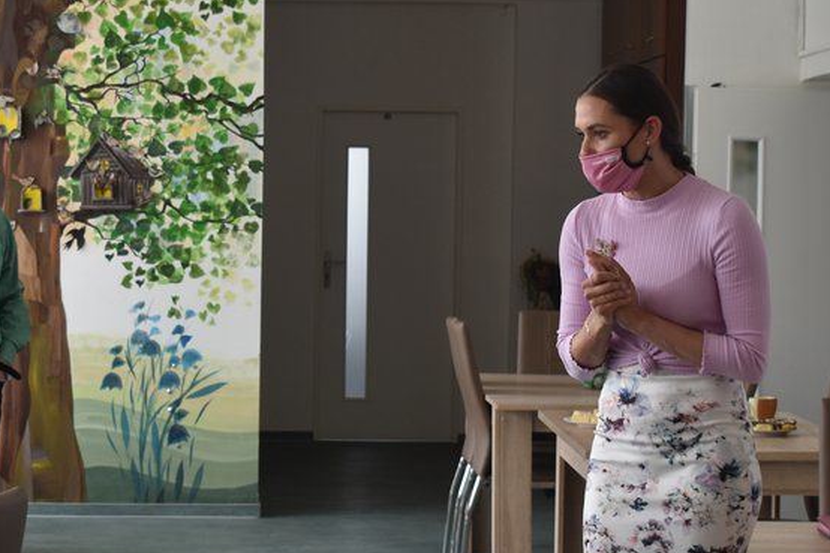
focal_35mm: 111
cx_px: 258
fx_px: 2558
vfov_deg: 12.3
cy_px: 312
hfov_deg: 18.4
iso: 400
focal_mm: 40
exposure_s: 1/125
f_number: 5.6
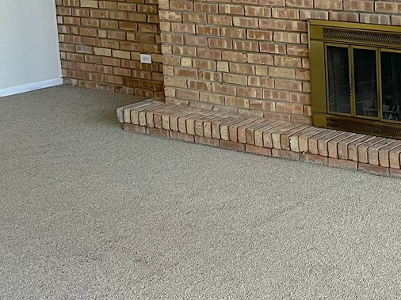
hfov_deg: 24.0
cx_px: 479
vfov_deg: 19.5
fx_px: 857
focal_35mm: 74
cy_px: 26
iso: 100
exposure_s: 1/60
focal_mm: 5.7
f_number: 1.5
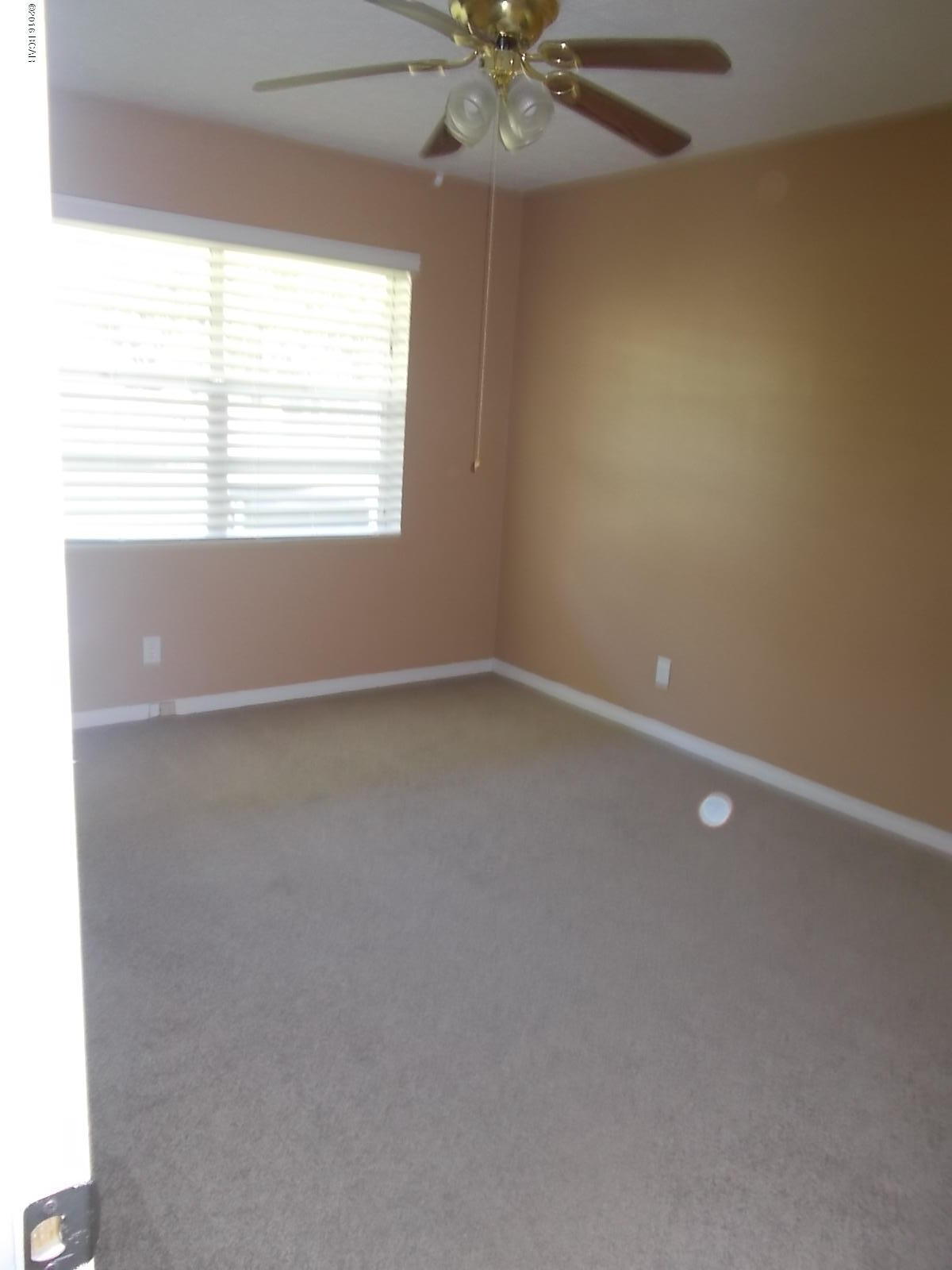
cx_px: 476
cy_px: 635
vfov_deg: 67.3
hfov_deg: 53.1
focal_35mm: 26
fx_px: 953
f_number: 3.2
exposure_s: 1/25
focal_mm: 4.6
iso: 200
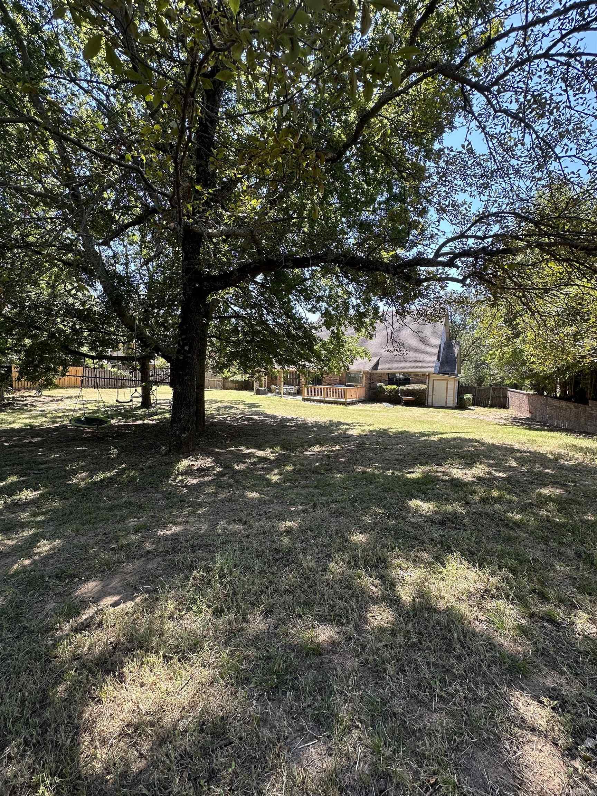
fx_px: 322
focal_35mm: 14
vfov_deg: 102.1
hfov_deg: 85.7
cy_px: 398
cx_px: 298
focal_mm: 2.22
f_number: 2.2
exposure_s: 1/225
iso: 40
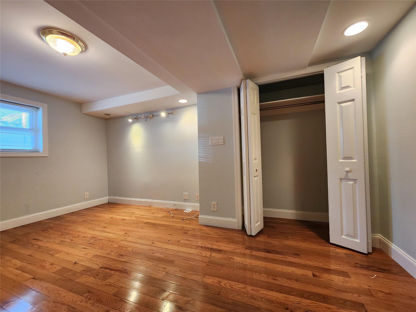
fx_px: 156
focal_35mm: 13
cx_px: 208
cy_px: 156
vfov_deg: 89.9
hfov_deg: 106.2
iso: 250
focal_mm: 2.2
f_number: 2.2
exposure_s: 1/60
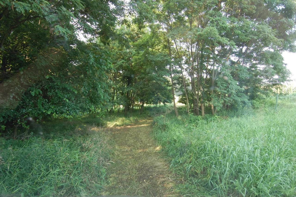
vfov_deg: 59.4
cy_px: 98
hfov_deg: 81.3
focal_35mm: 21
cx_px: 148
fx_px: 173
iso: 400
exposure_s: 1/100
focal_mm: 14
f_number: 5
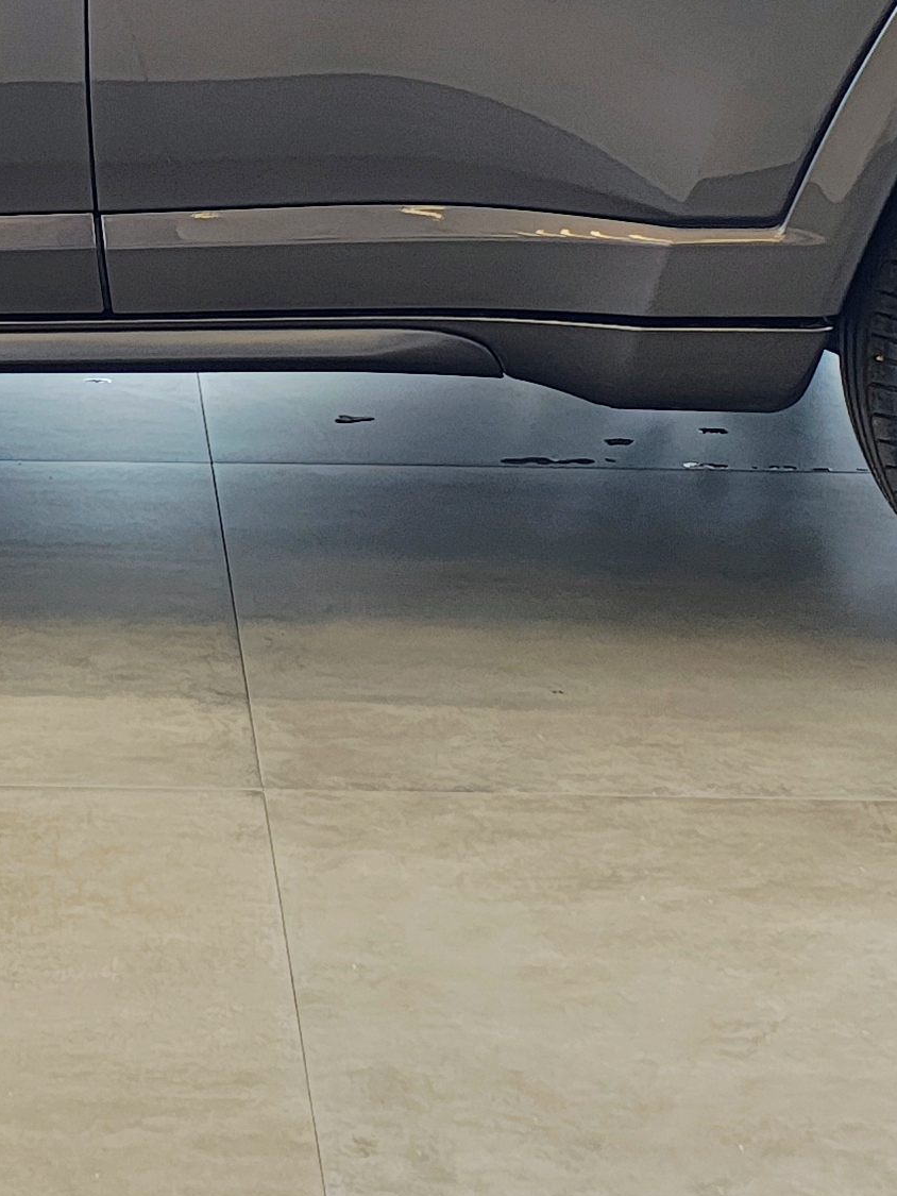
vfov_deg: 20.9
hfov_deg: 15.8
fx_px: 3143
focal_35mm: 91
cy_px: 43
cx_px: -54
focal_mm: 5.89
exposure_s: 1/120
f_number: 1.4
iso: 256
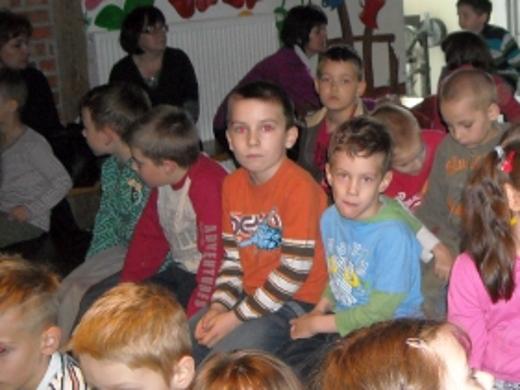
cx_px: 468
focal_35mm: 66
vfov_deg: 22.2
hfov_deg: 28.3
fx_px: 992
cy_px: 159
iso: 400
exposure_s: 1/60
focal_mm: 5.7
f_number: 2.8
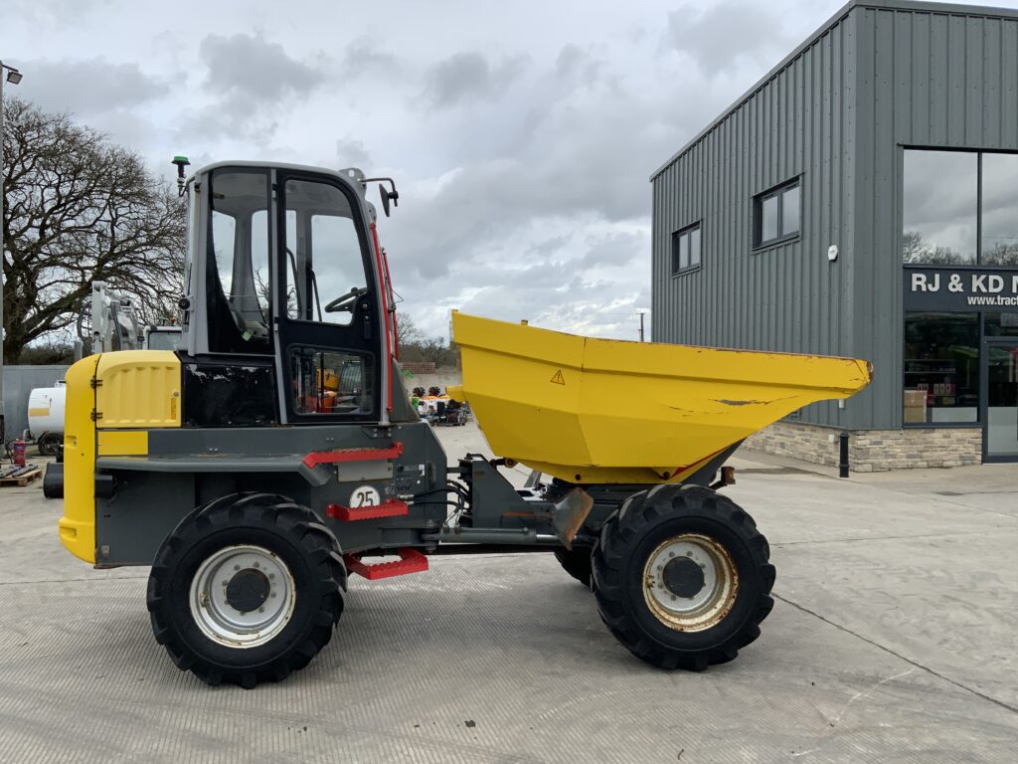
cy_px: 382
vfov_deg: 48.2
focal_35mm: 29
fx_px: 853
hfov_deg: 61.7
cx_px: 509
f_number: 1.8
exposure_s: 1/997
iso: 16
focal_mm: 3
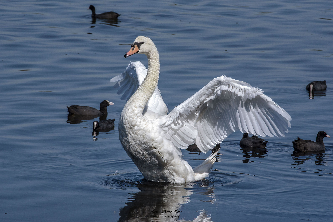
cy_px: 111
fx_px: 3794
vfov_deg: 3.4
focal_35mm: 410
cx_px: 166
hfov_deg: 5.0
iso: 320
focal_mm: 410
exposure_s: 1/1600
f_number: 16
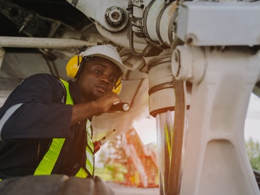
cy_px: 98
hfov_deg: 45.8
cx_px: 126
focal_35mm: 41
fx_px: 308
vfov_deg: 35.1
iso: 100
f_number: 2.8
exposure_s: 1/250
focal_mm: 37
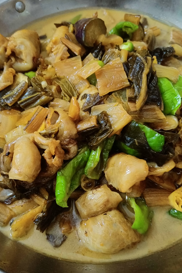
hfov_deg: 42.3
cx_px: 89
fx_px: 235
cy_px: 140
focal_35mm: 31
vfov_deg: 60.3
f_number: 1.8
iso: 3965
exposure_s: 1/50
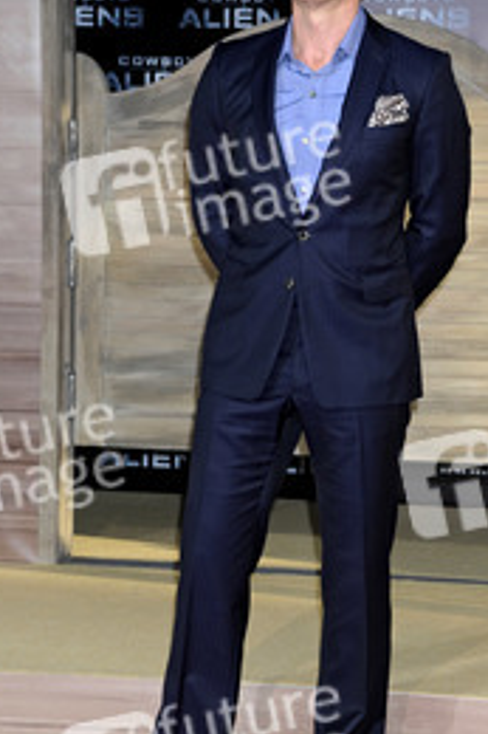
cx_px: 288
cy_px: 330
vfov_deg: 13.3
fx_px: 3135
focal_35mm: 154
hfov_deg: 8.9
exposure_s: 1/160
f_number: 6.3
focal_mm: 100
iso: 500
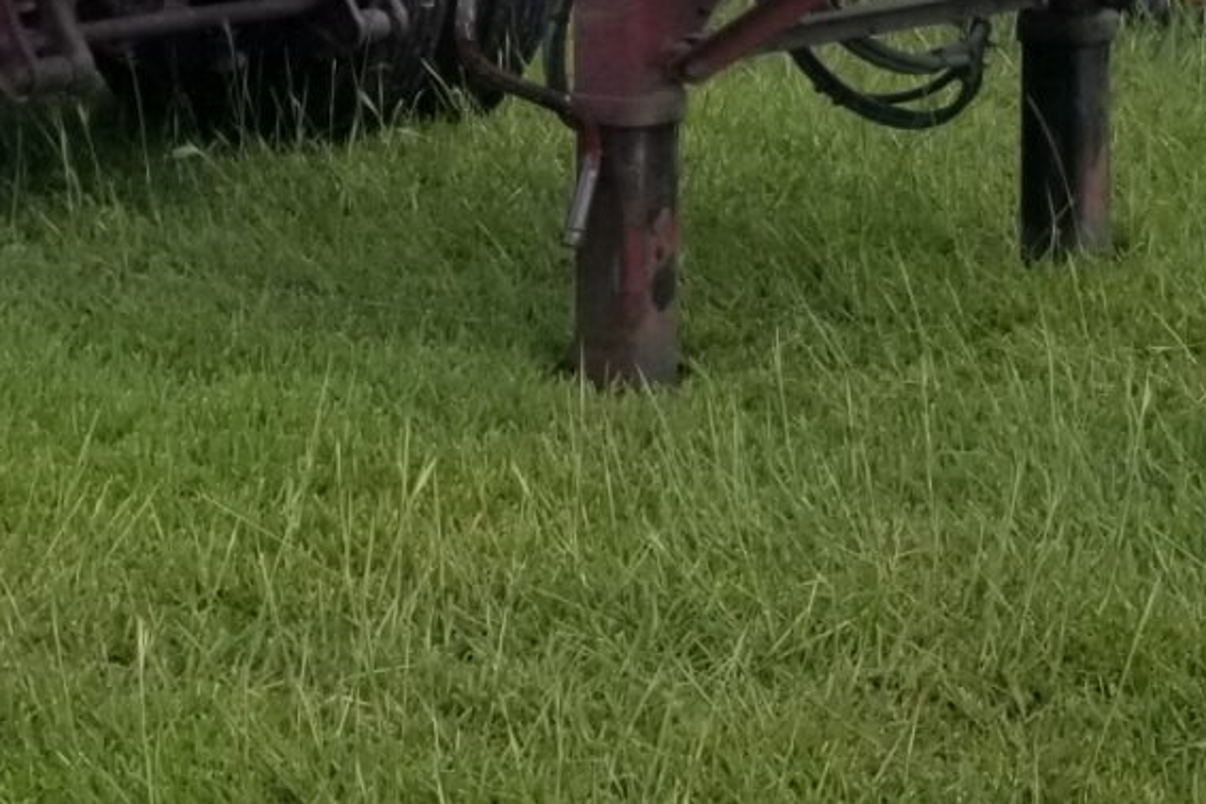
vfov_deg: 11.1
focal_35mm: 122
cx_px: 793
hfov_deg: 16.8
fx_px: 4087
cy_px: -113
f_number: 1.7
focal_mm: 4.25
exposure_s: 1/2184
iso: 50
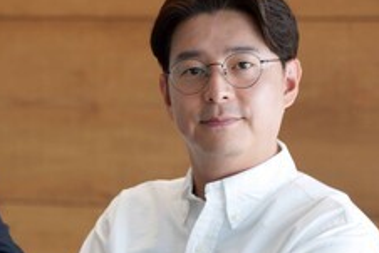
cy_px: 101
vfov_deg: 7.7
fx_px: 1875
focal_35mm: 178
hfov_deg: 11.5
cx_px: 30
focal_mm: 67
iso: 200
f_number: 2.8
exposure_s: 1/50
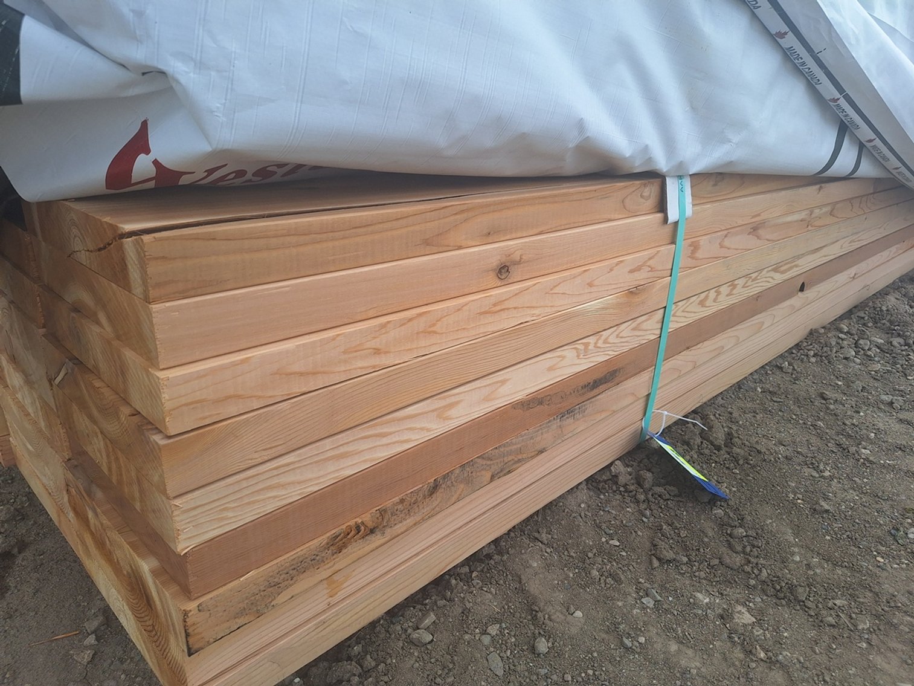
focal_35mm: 23
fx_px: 607
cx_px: 457
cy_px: 343
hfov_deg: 73.9
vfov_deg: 58.9
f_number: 1.8
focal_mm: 5.54
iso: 40
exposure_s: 1/988
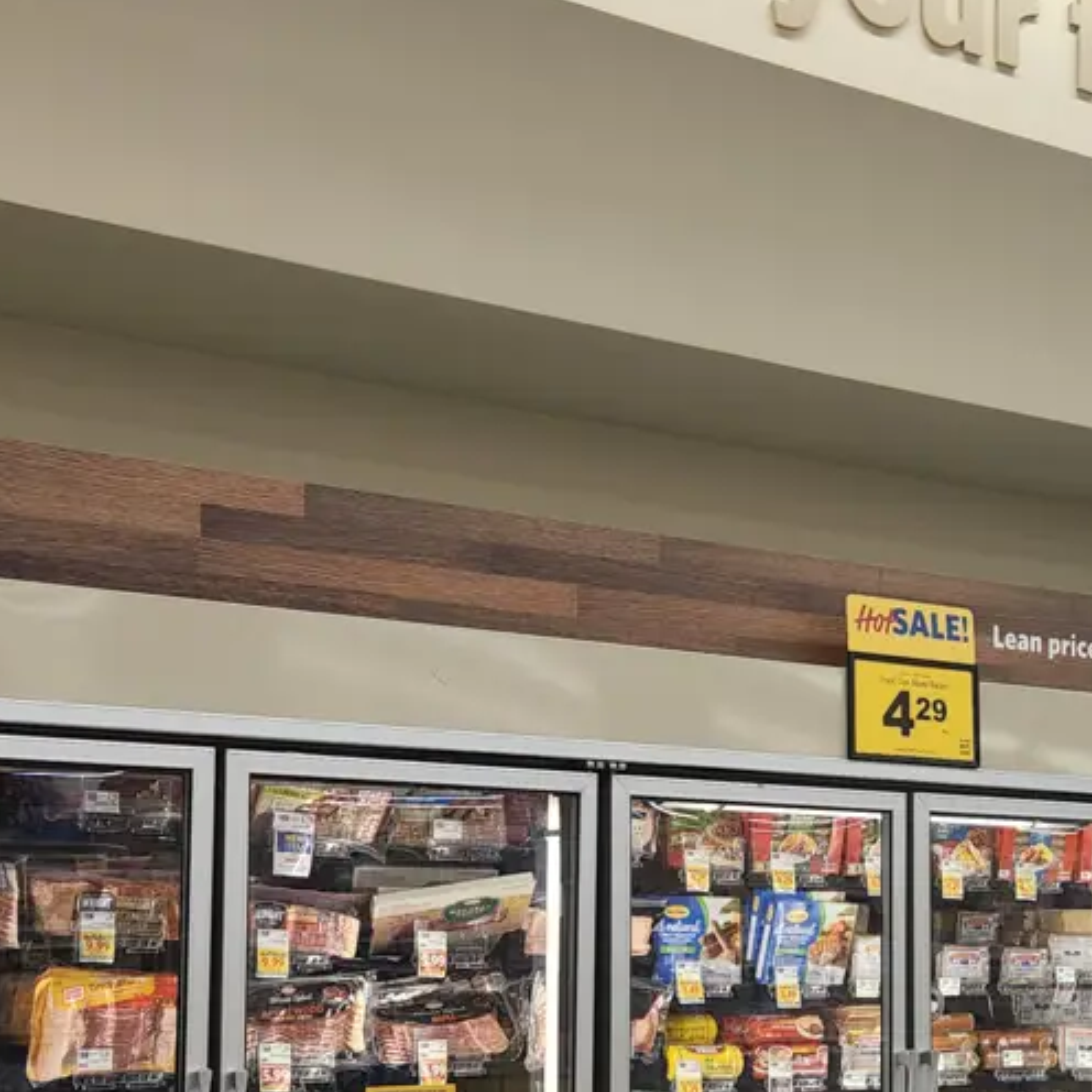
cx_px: 793
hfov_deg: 28.7
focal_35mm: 59
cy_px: 843
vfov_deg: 28.6
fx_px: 2106
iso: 100
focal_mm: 5.4
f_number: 1.8
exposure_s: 1/180
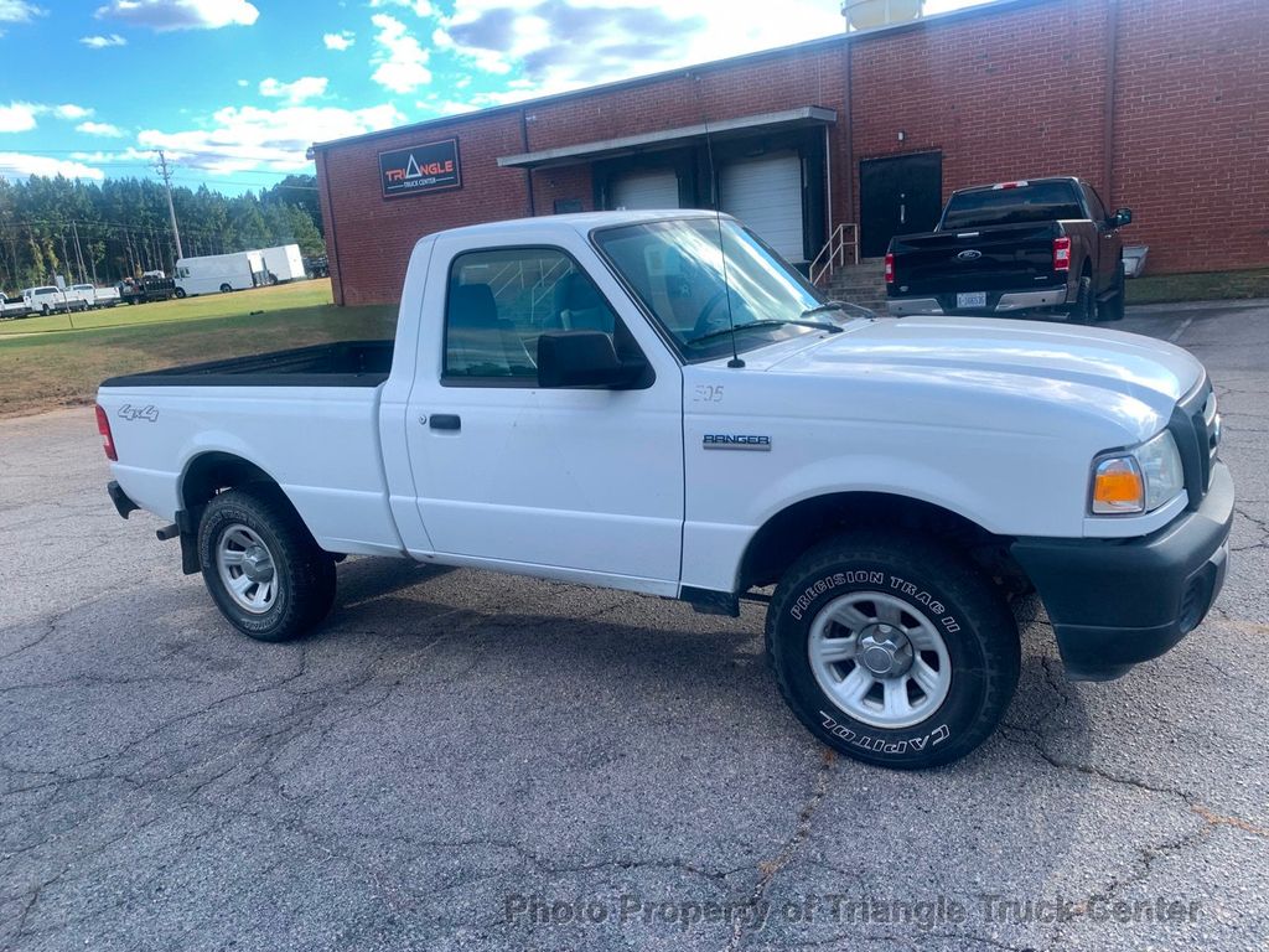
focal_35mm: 26
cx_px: 634
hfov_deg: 67.3
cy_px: 476
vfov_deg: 53.1
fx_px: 953
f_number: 1.8
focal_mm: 4.25
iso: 25
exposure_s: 1/743
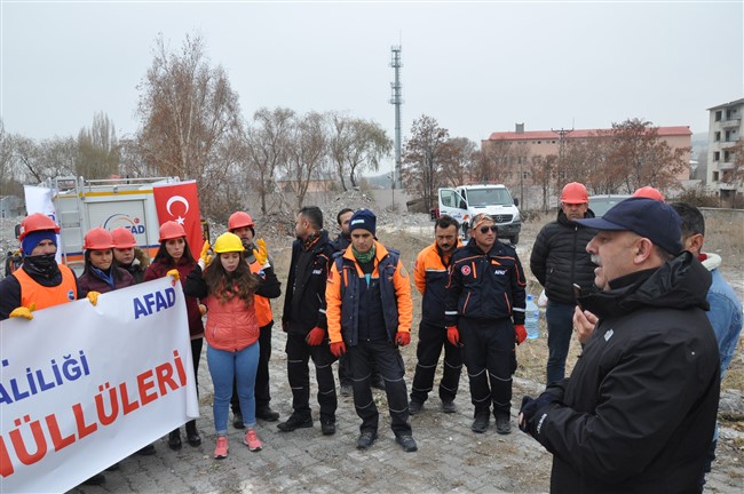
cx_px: 372
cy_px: 247
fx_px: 557
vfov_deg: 47.8
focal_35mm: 27
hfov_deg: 67.4
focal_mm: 18
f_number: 9
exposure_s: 1/320
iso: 500
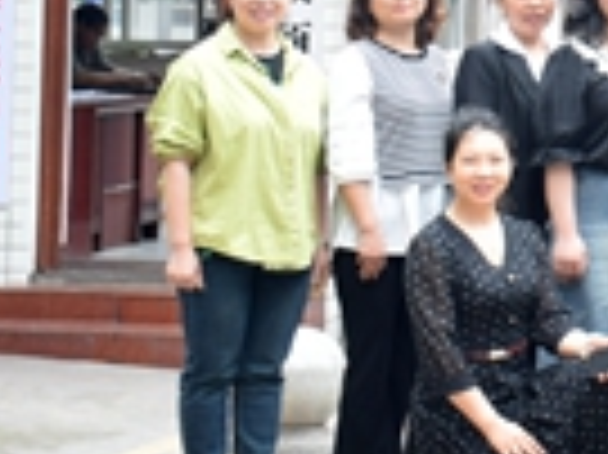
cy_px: -124
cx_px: 1058
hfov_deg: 11.3
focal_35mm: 164
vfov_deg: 8.9
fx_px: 2878
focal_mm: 24
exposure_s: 1/250
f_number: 4.5
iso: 400
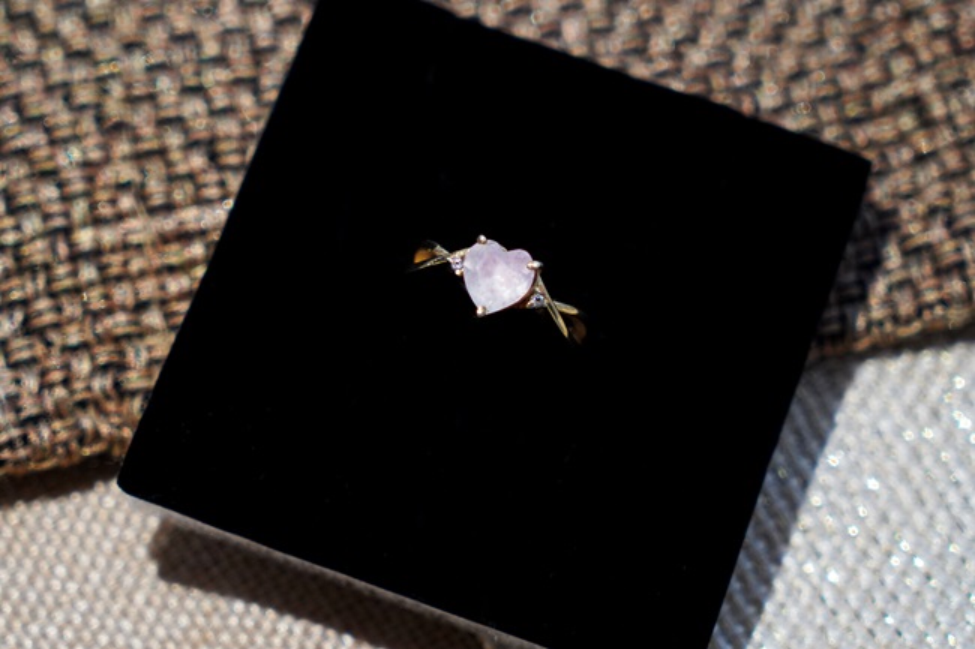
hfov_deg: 28.9
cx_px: 488
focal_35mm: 70
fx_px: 1895
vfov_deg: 19.4
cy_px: 324
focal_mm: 70
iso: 2000
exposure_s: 1/100
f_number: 4.5
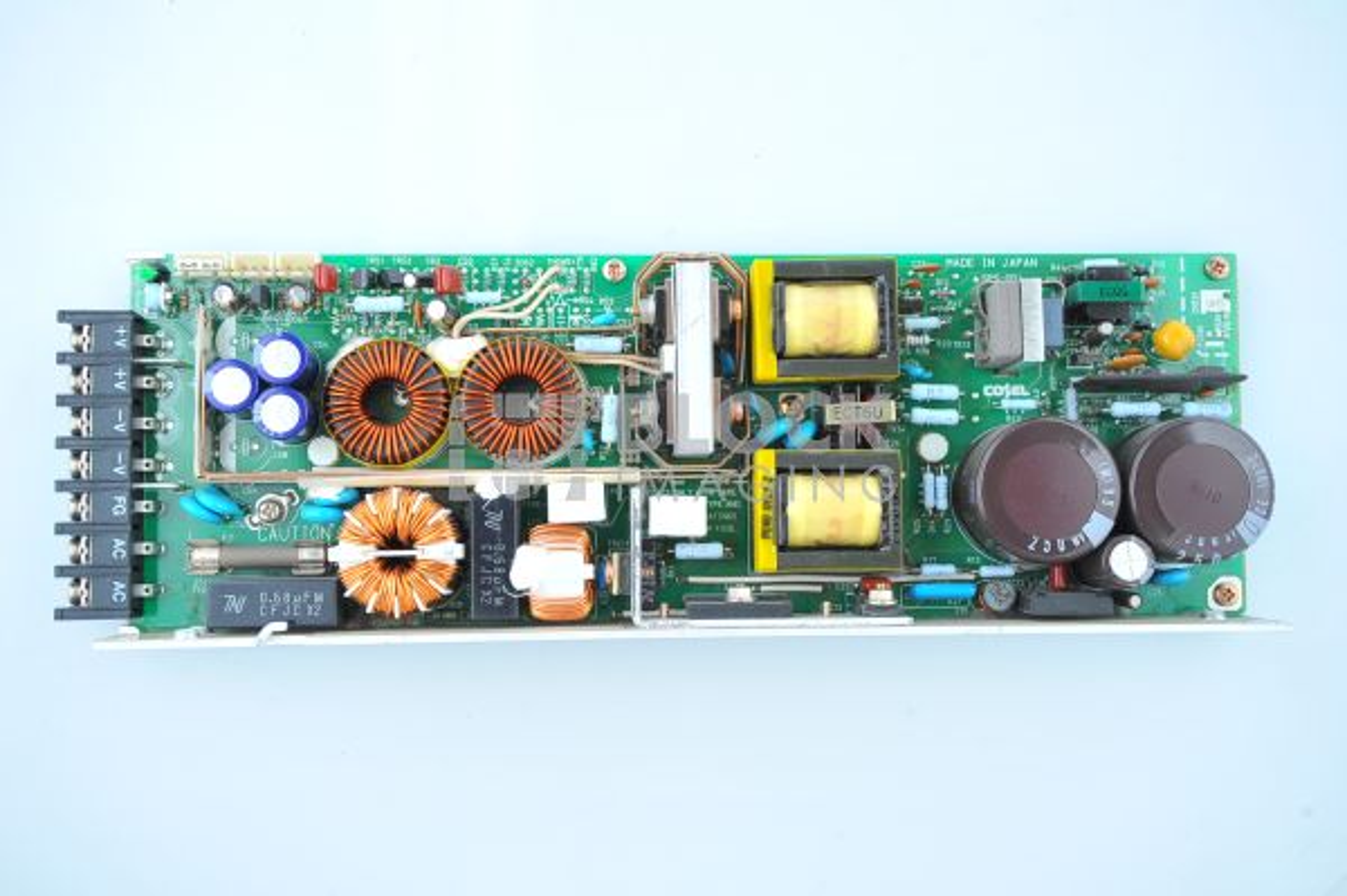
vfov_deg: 26.9
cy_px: 448
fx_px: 1869
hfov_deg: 39.6
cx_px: 674
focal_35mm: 50
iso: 800
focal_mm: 50
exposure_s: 1/100
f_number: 7.1
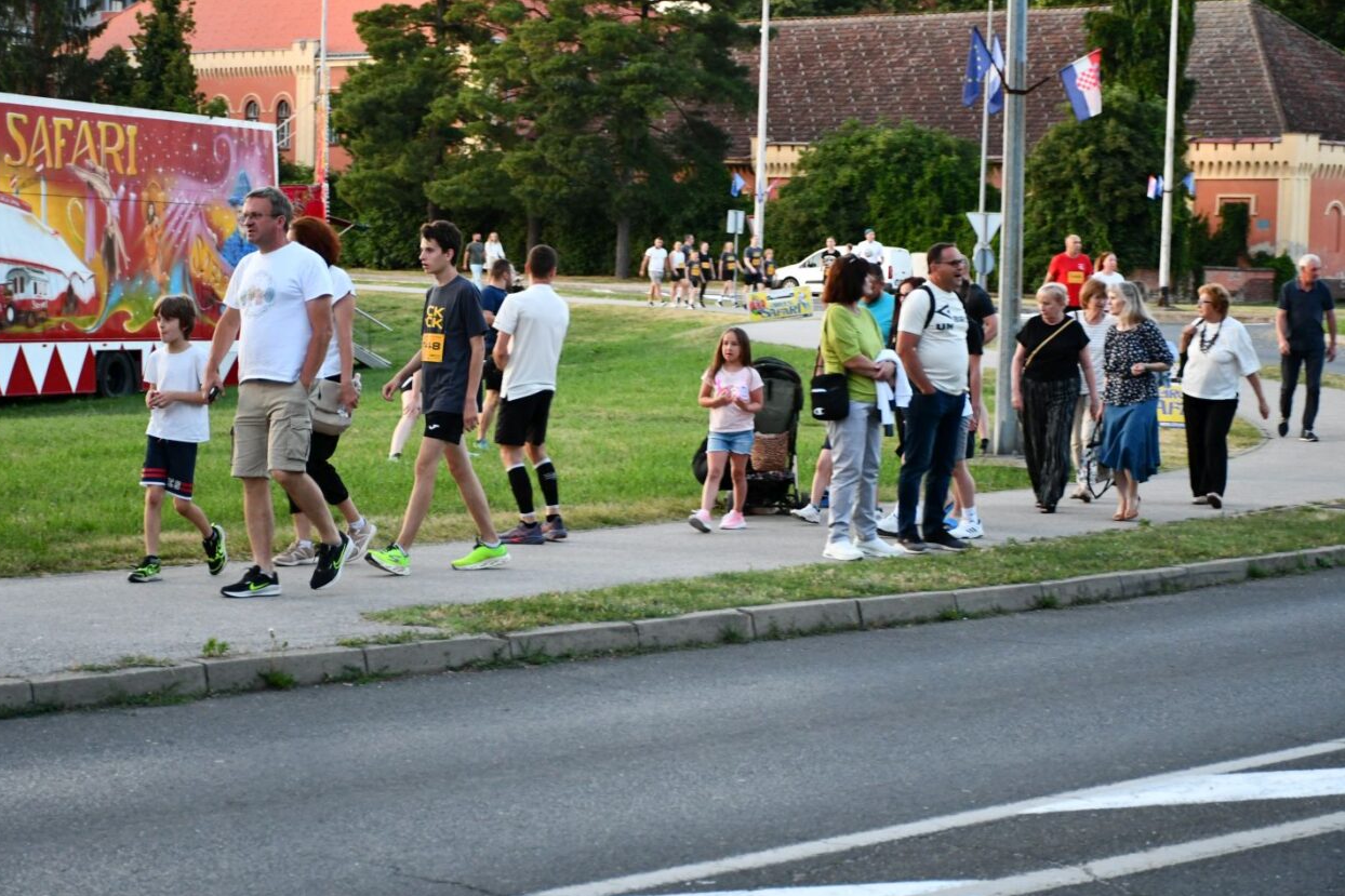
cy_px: 453
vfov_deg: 17.3
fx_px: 2951
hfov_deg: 25.7
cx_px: 669
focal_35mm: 79
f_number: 4.8
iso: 1800
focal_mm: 52
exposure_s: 1/125
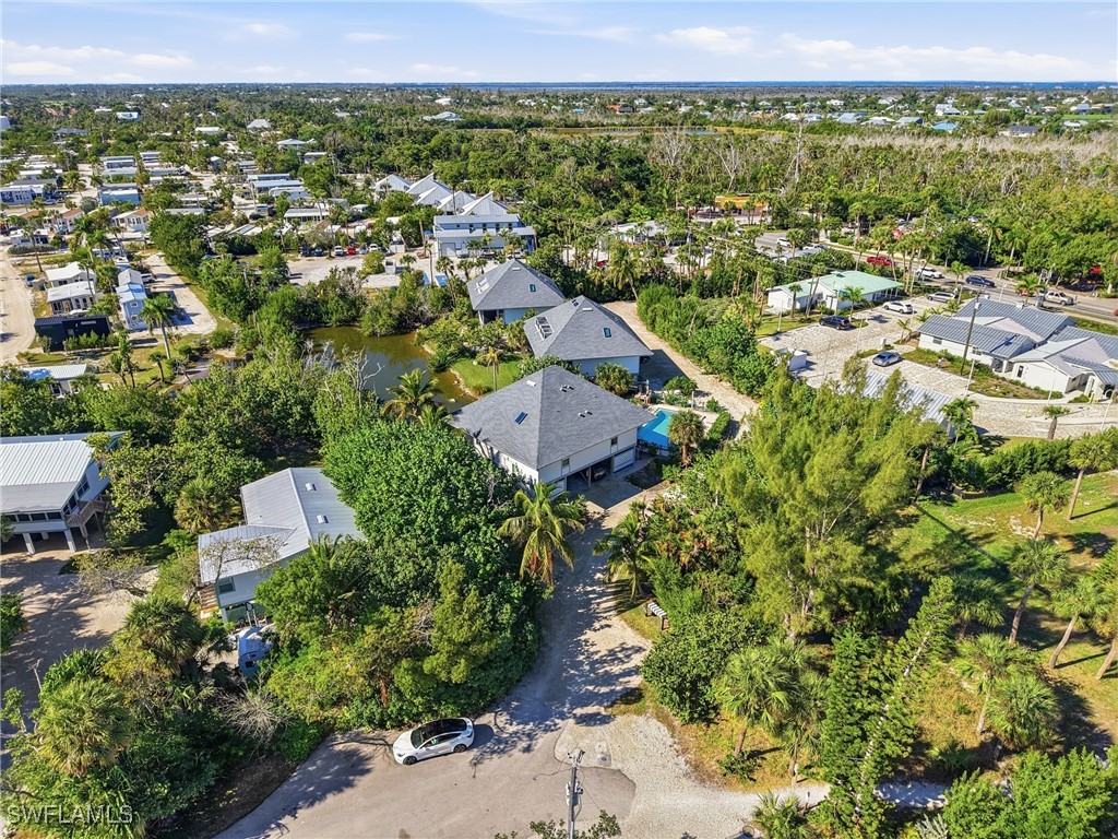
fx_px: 775
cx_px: 559
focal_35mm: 24
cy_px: 420
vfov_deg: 56.8
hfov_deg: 71.6
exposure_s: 1/2000
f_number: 1.8
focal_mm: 8.7
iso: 100
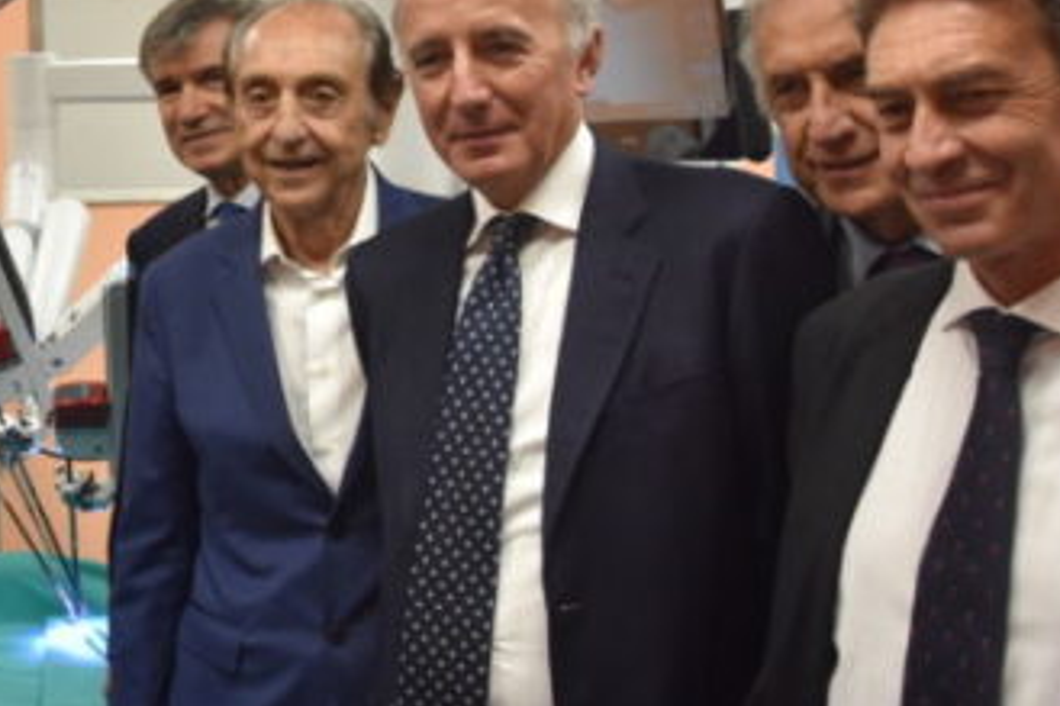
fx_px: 1854
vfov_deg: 21.5
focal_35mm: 63
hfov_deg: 29.6
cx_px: -23
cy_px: 229
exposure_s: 1/100
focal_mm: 18
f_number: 5
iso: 800
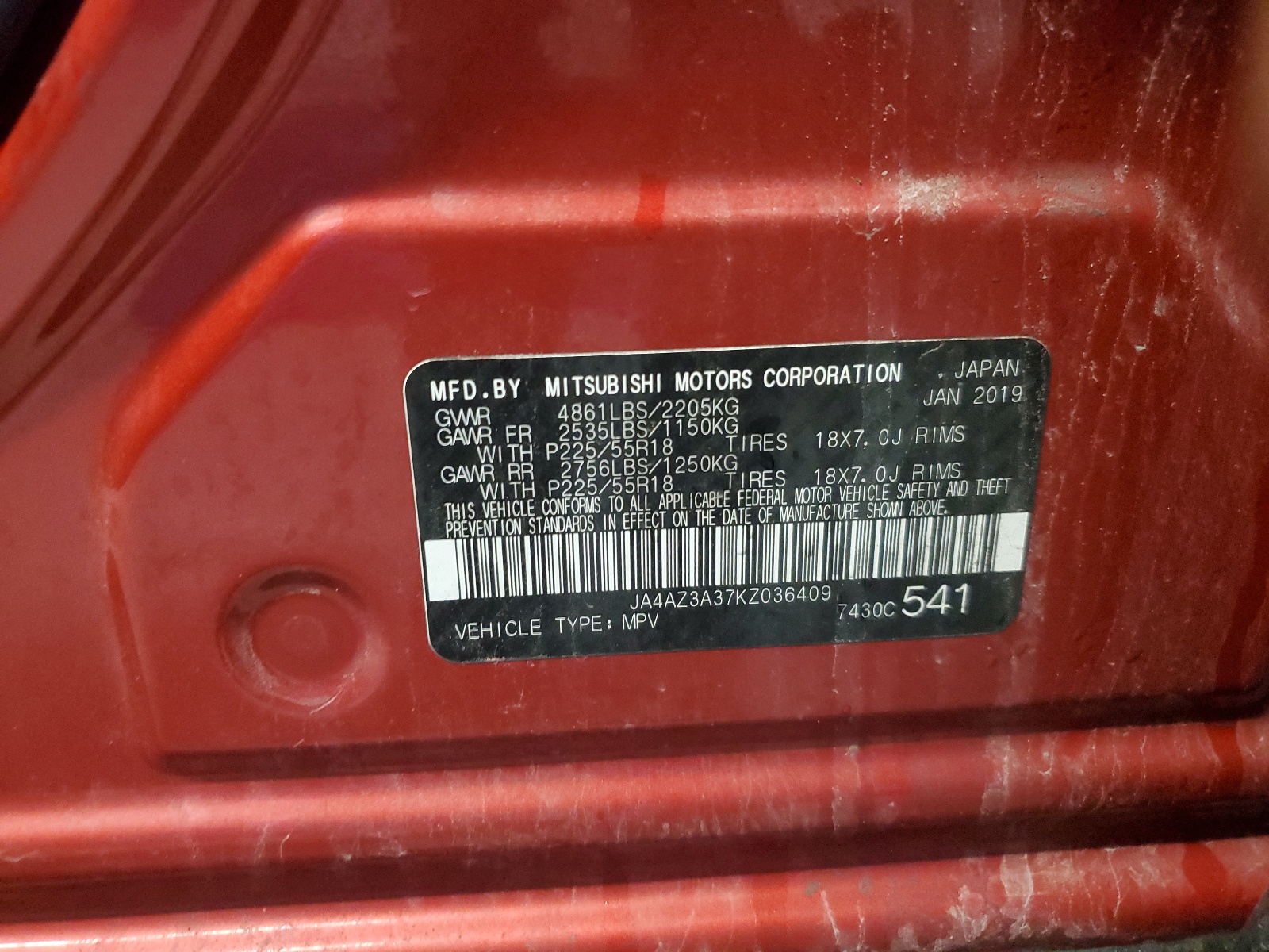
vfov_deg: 53.1
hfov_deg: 67.3
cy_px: 476
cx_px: 634
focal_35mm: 26
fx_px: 953
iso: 518
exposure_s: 1/15
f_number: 1.5
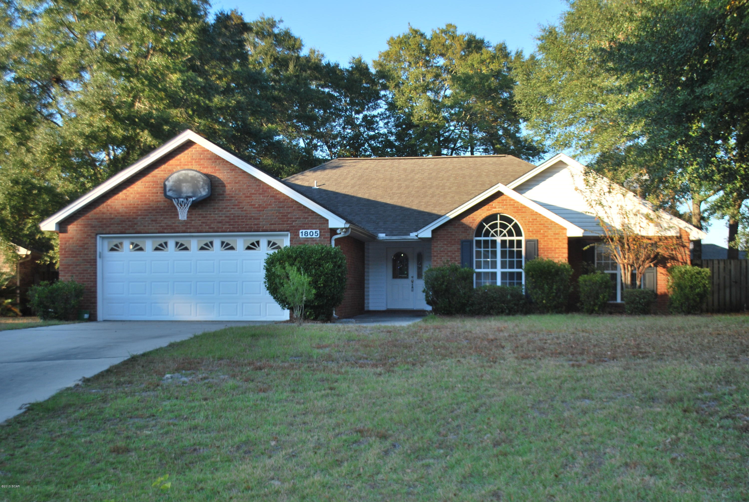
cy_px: 251
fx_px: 812
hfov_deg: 49.5
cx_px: 374
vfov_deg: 34.3
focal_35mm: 39
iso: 100
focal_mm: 26
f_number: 4.5
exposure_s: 1/200
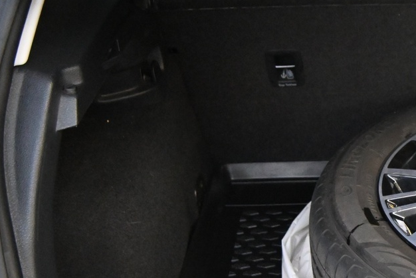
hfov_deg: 10.4
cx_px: 502
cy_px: 218
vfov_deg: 7.1
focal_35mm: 194
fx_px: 2243
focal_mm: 50
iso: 5000
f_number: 6.3
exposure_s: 1/100
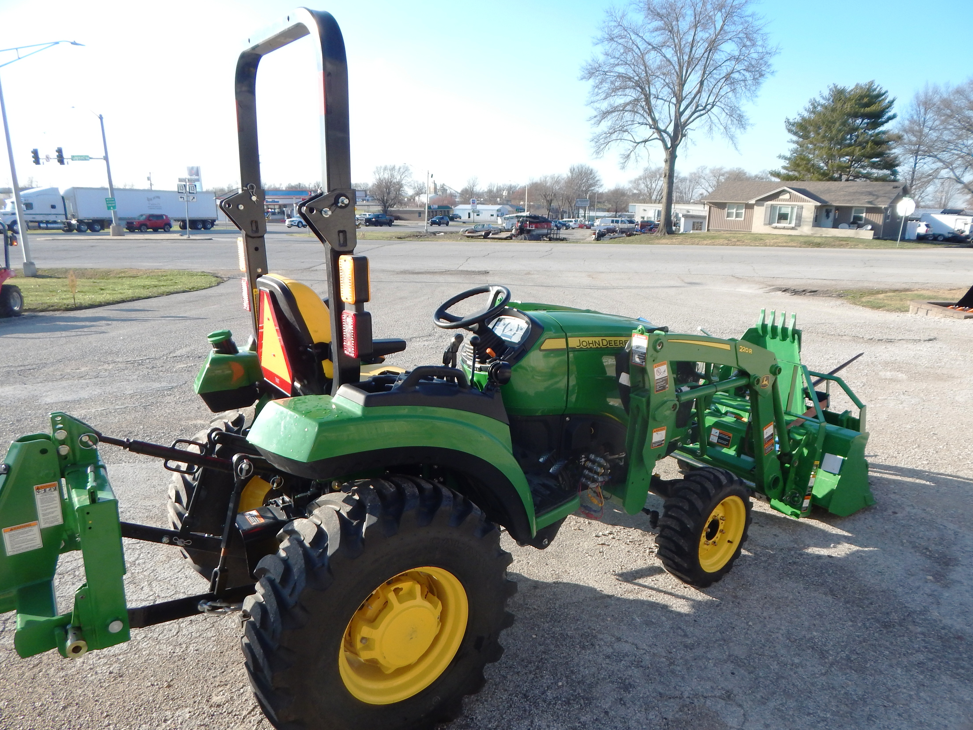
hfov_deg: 73.9
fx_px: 646
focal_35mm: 23
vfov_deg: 58.9
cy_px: 373
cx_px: 504
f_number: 3
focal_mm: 4
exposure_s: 1/640
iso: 125
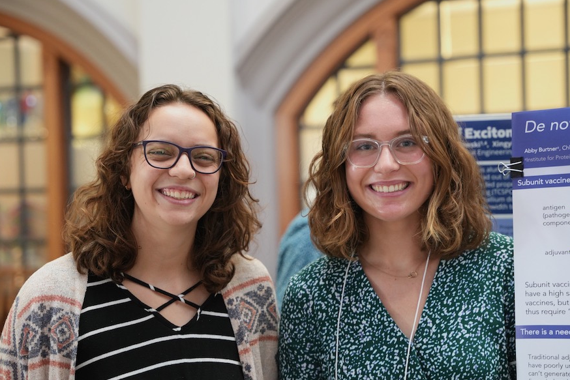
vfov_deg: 16.7
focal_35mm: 82
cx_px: 296
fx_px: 1298
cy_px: 185
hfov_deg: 24.8
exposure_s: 1/80
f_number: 2.8
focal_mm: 70
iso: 1600
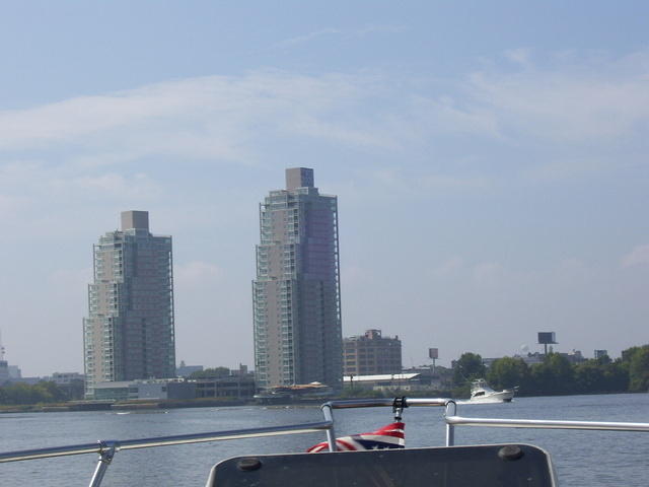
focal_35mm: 108
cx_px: 324
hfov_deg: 18.2
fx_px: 2025
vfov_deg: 13.7
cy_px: 244
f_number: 8
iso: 80
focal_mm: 18
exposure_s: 1/400
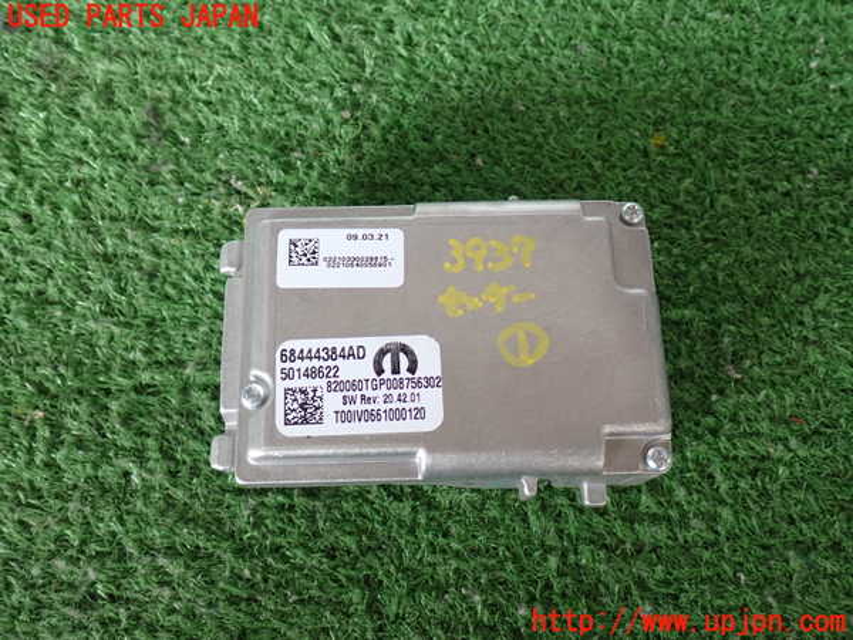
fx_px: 887
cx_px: 426
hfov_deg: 51.4
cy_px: 320
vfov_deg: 39.7
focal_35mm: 36
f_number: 2.5
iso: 200
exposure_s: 1/60
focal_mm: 6.37
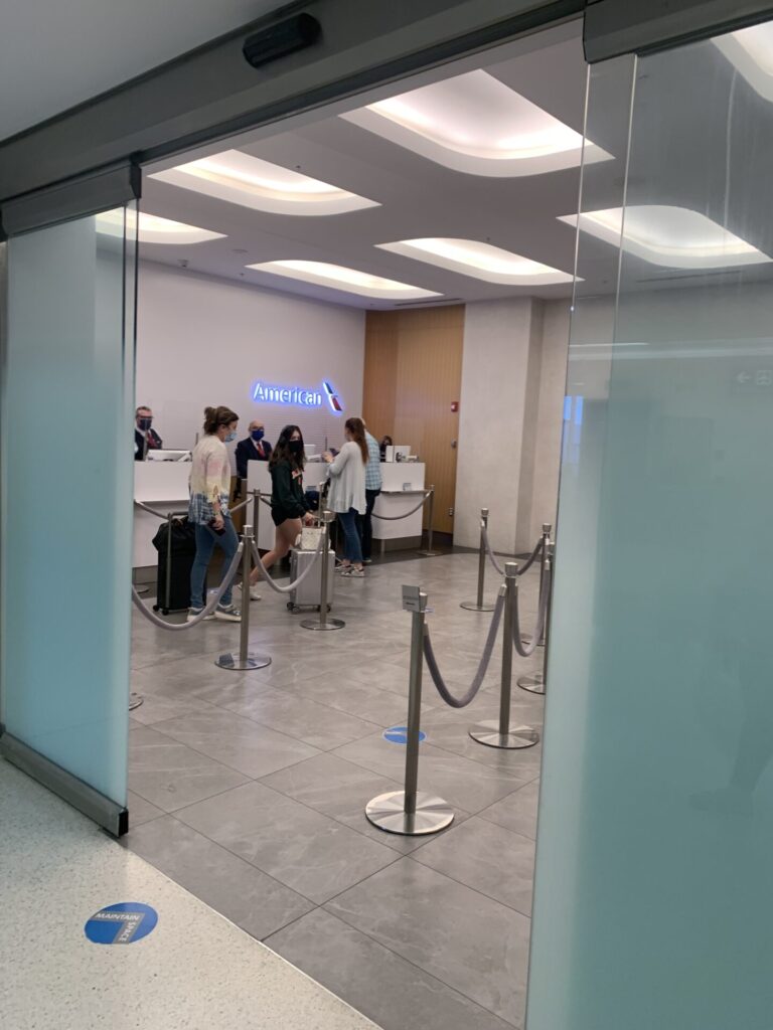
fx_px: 774
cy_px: 515
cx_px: 386
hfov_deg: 53.1
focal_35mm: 26
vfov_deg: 67.3
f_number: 1.8
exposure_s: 1/120
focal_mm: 4.25
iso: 100
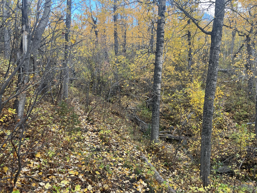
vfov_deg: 53.1
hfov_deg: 67.3
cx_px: 128
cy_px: 96
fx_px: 193
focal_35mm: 26
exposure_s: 1/318
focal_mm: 5.7
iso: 50
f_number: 1.5
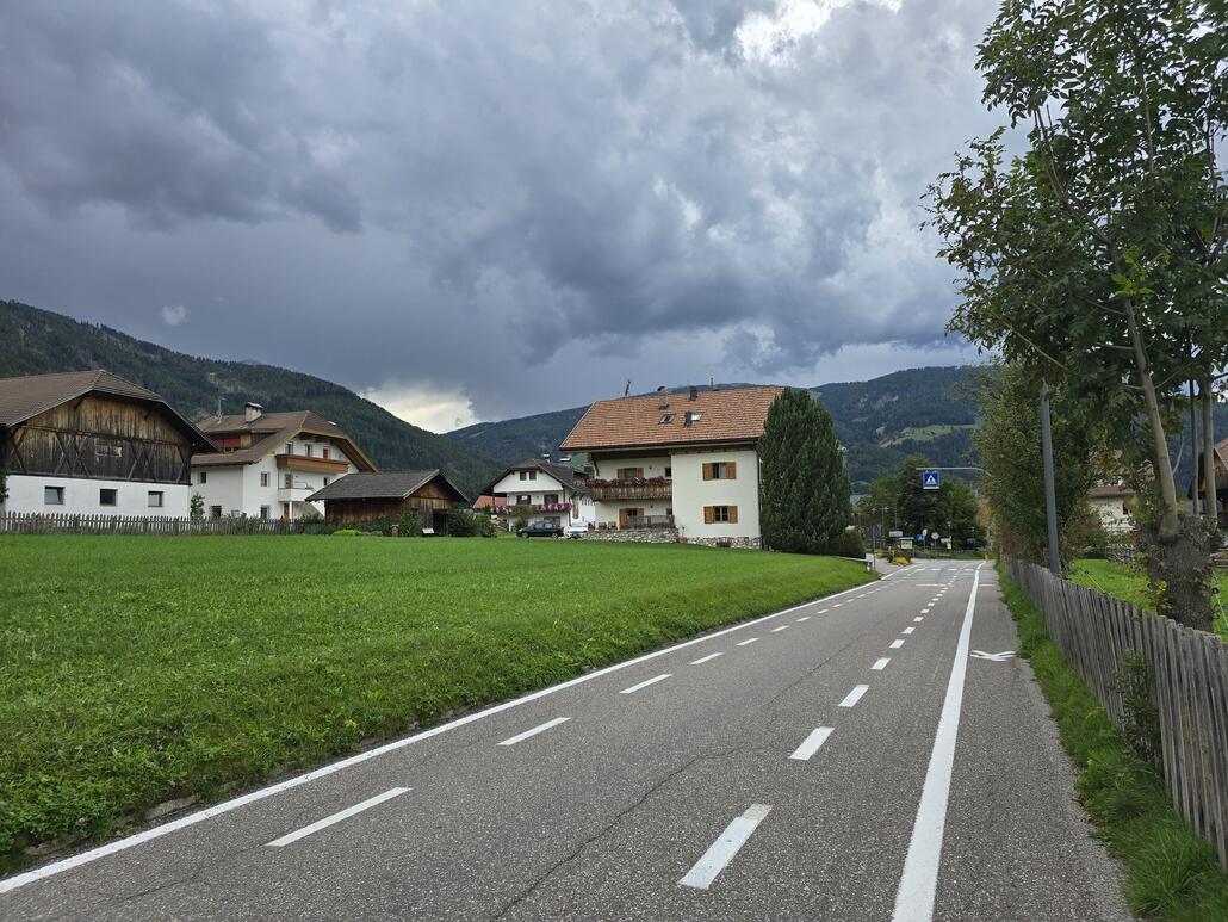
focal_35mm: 23
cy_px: 461
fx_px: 816
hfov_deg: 73.9
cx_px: 614
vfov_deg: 58.9
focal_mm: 6.3
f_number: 1.7
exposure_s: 1/297
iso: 12
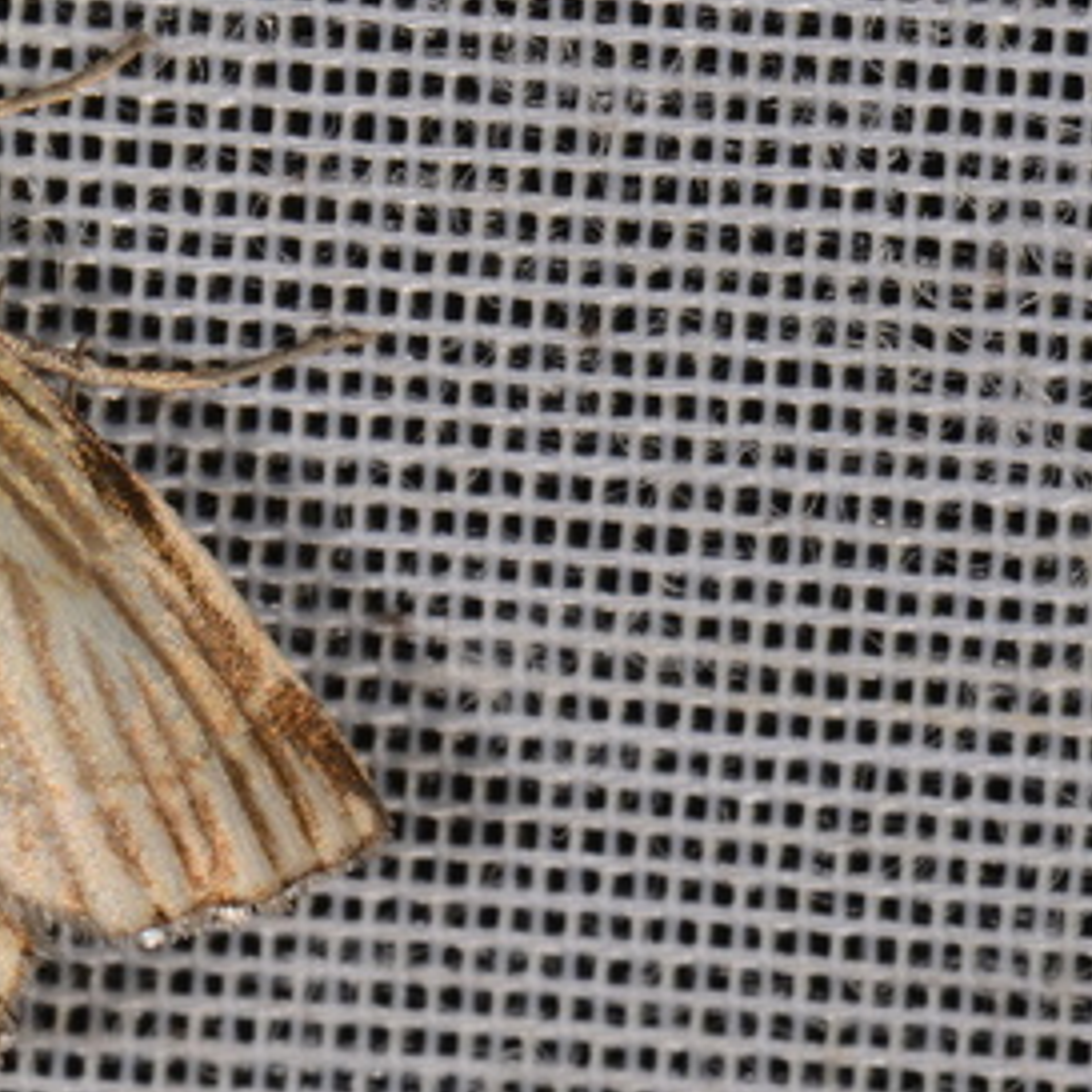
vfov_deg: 5.6
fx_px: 11179
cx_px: -292
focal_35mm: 313
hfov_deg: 5.6
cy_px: 424
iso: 100
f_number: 25
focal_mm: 85
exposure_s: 1/60
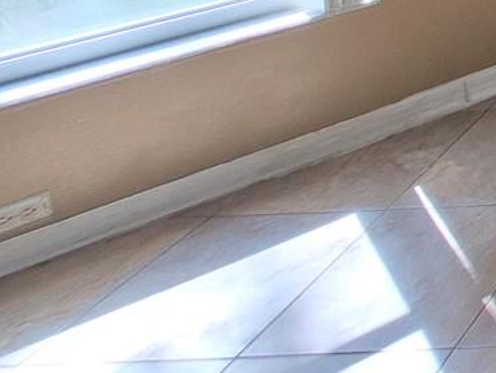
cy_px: -274
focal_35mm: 56
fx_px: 803
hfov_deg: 19.5
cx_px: 983
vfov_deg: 20.0
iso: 160
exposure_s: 1/60
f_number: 2.2
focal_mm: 1.74
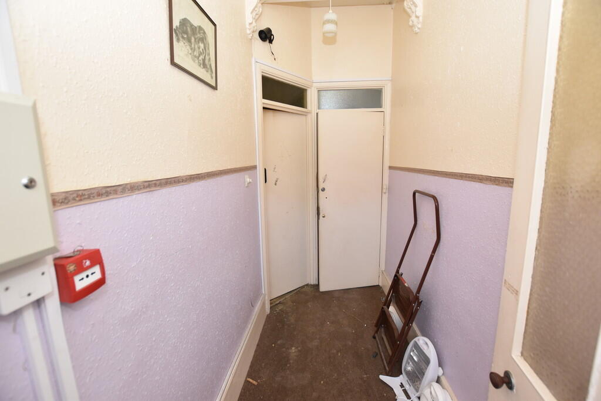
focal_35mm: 15
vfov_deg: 77.3
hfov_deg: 100.4
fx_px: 250
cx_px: 300
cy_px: 200
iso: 800
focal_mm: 10
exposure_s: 1/160
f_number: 4.5
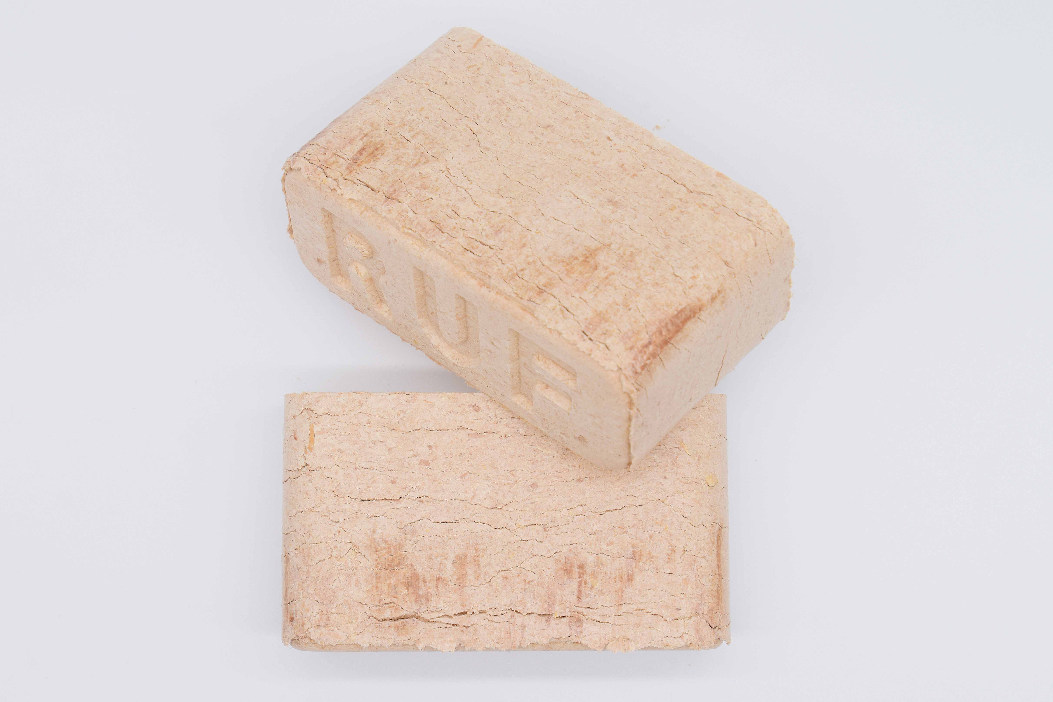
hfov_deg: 27.0
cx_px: 526
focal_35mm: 75
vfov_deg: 18.2
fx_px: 2194
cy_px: 351
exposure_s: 1/200
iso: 400
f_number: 7.1
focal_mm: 50
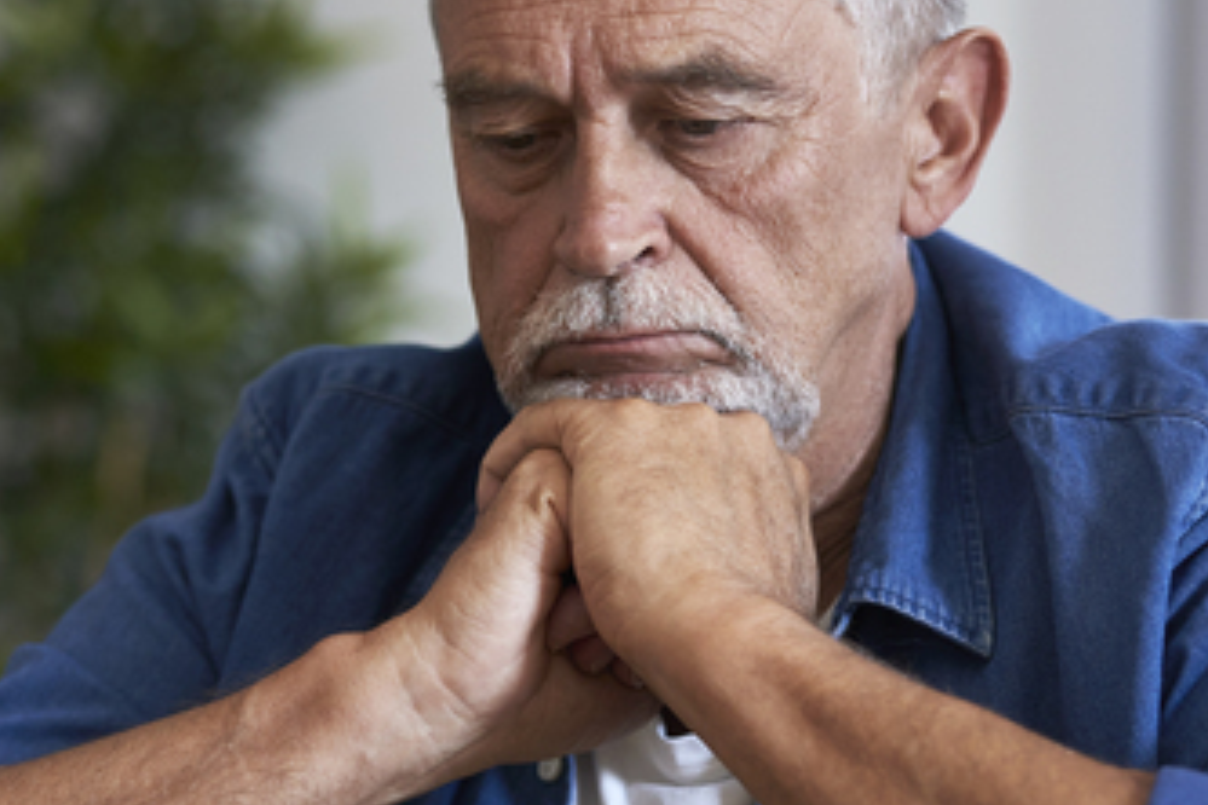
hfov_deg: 16.3
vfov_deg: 10.9
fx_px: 4228
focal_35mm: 126
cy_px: 598
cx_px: 497
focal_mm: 50
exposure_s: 1/160
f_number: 1.8
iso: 250
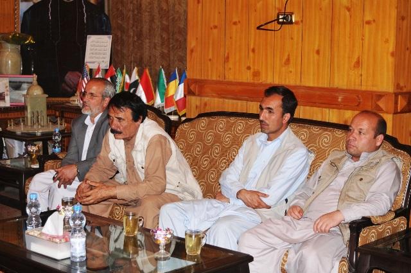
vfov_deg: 20.6
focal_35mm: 66
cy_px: 136
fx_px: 753
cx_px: 206
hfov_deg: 30.5
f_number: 20
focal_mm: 44
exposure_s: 1/60
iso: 320
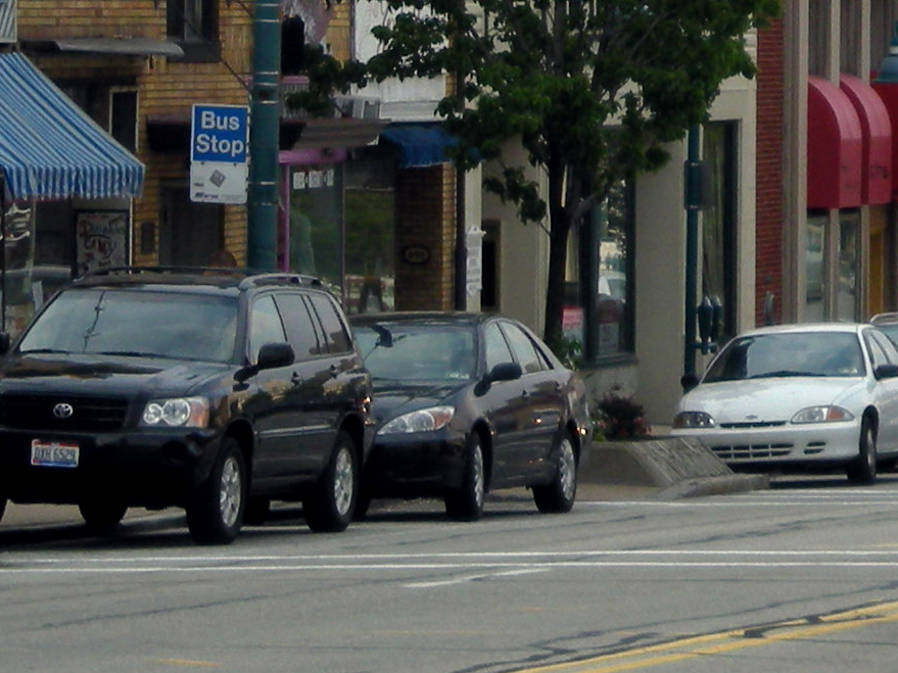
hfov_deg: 5.4
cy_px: -294
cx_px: 1098
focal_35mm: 367
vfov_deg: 4.0
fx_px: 9519
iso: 50
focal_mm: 17.1
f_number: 4.7
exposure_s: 1/191
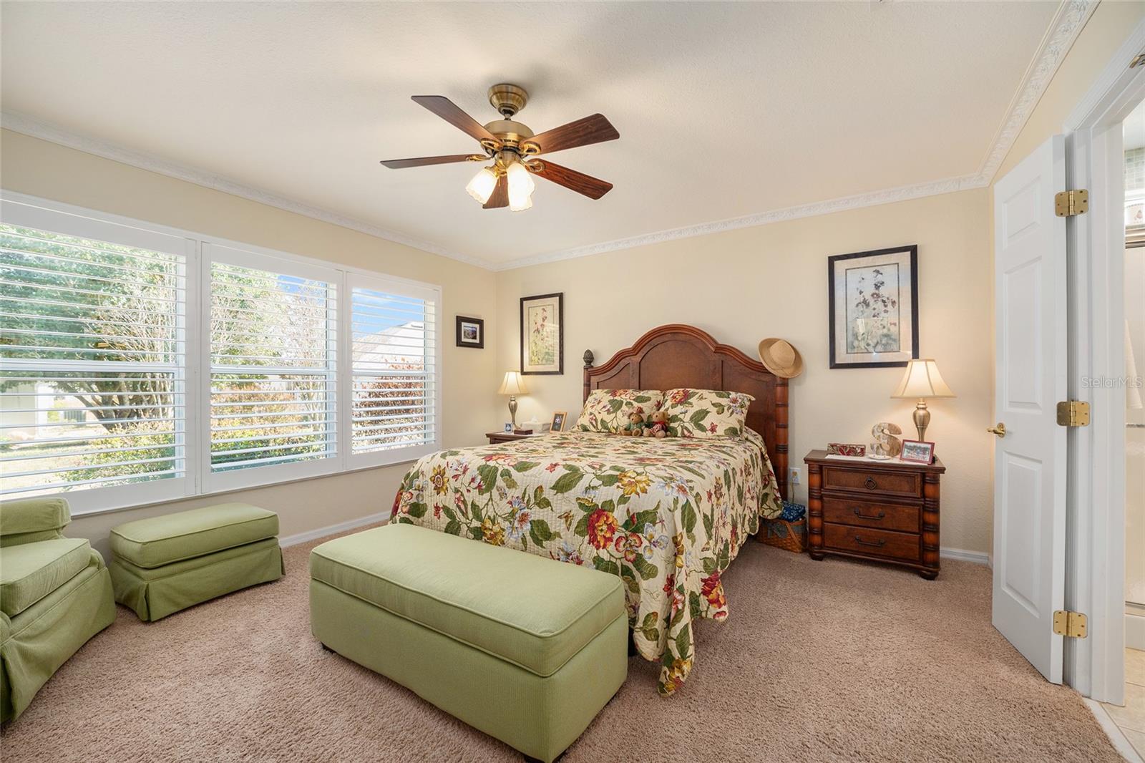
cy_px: 382
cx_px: 572
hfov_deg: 104.3
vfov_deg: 81.2
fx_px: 445
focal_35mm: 14
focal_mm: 14
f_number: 7.1
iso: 400
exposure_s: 1/6
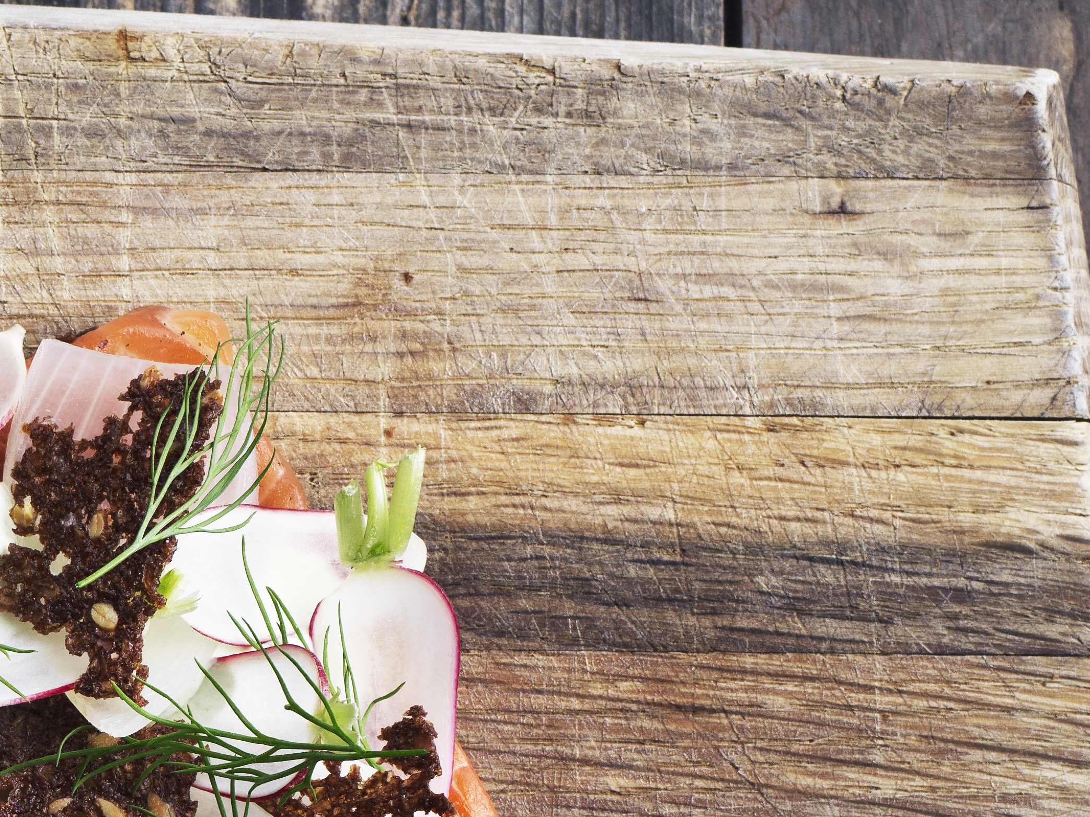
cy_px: 1216
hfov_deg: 7.7
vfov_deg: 5.9
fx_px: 7869
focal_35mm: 250
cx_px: -850
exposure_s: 1/15
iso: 100
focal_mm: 80
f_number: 11
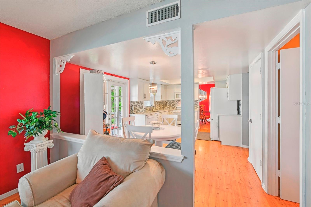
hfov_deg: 96.7
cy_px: 104
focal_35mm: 16
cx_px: 156
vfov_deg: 73.7
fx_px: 138
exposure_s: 1/5
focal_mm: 16
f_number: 8
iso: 400
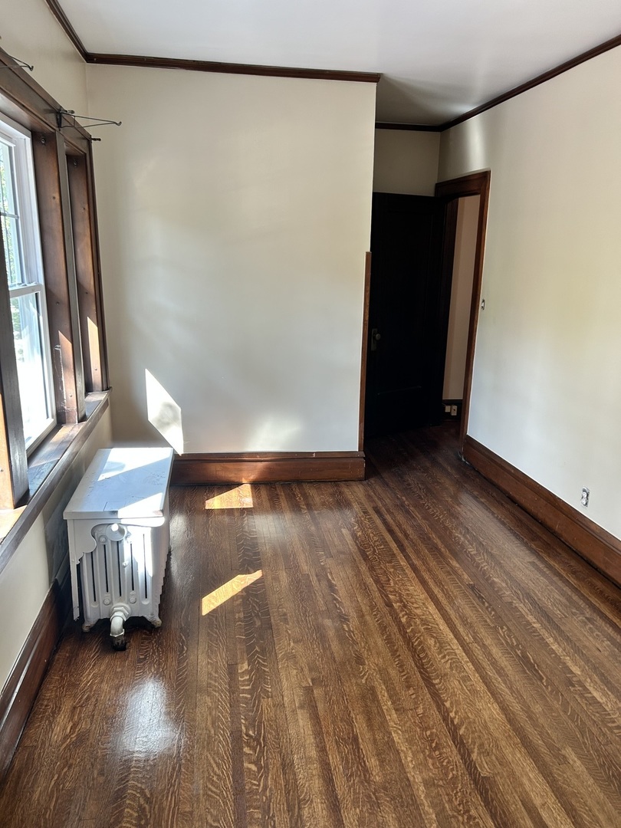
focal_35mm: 26
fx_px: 622
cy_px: 414
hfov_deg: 53.1
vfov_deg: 67.3
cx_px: 310
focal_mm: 5.7
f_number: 1.5
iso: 64
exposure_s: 1/60
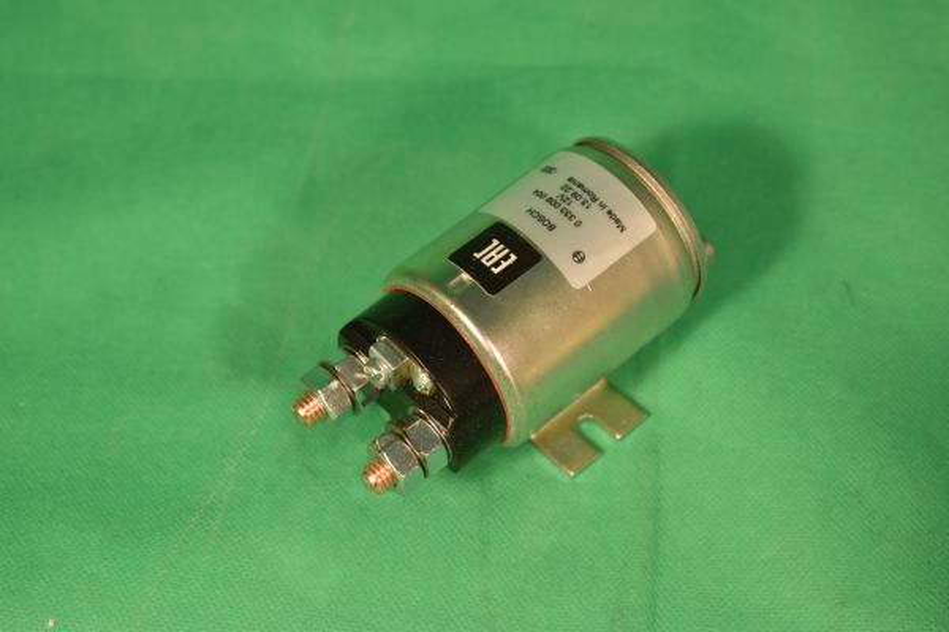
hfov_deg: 24.6
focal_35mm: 82
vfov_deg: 16.6
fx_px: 2175
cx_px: 474
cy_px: 316
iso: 160
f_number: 5.6
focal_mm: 55
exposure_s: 1/100
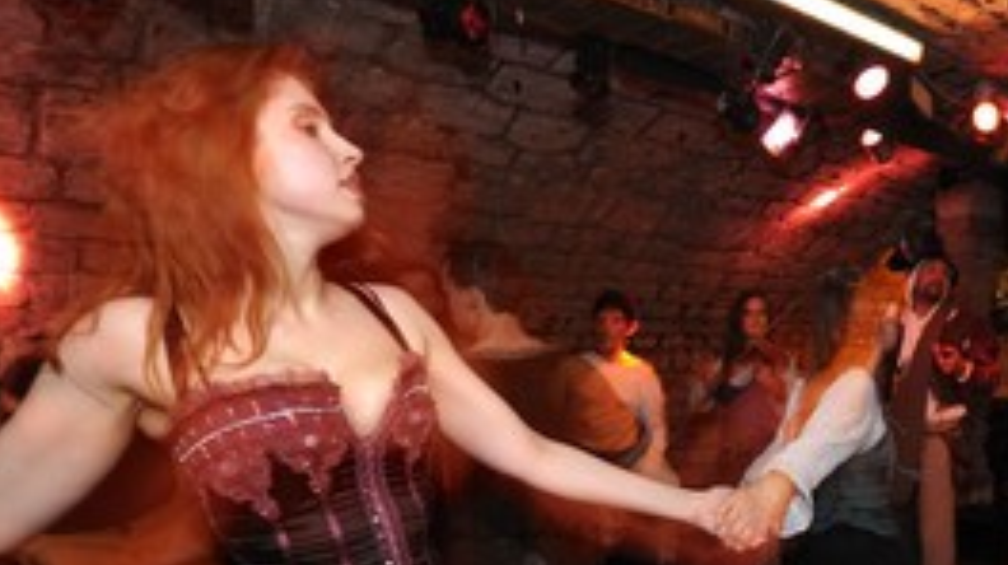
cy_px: 519
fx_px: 668
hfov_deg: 68.0
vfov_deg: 41.8
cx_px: 787
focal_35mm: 25
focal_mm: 15
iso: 800
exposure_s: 1/3.33
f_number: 5
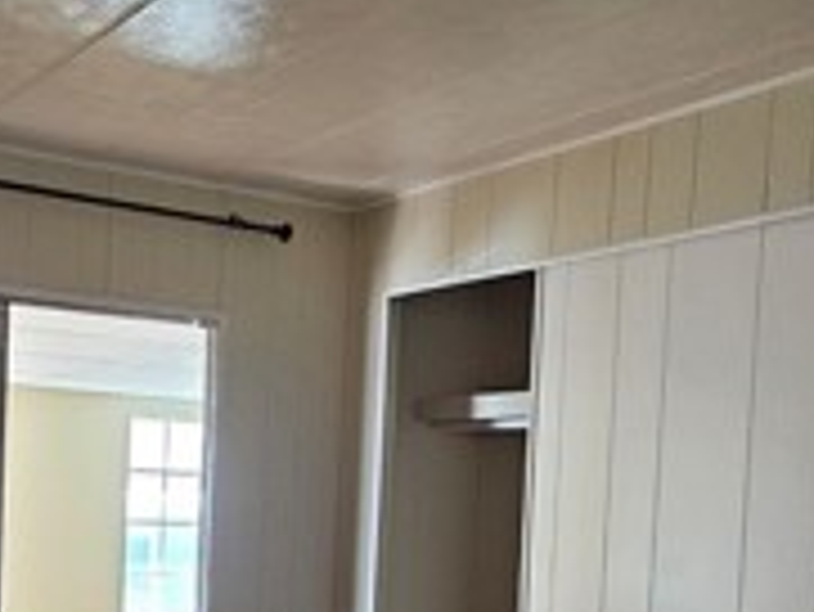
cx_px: 72
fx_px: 1082
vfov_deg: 30.3
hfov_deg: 38.2
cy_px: 536
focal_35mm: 46
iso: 320
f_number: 2.2
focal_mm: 2.2
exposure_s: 1/30
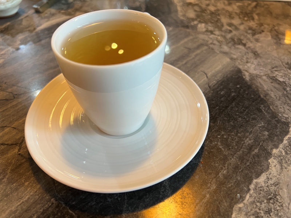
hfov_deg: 67.3
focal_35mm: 26
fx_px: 219
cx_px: 146
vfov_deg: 53.1
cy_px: 109
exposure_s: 1/60
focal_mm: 5.7
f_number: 1.5
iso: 200
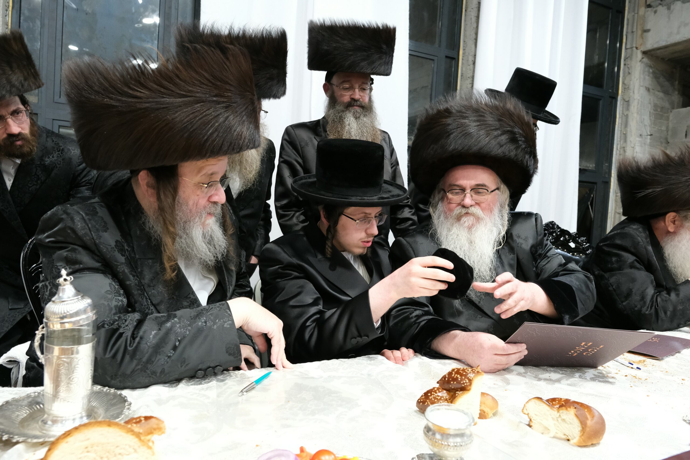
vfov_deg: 53.1
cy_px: 230
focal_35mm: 24
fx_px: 460
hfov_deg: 73.7
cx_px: 345
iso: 4000
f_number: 4.5
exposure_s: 1/160
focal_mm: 16
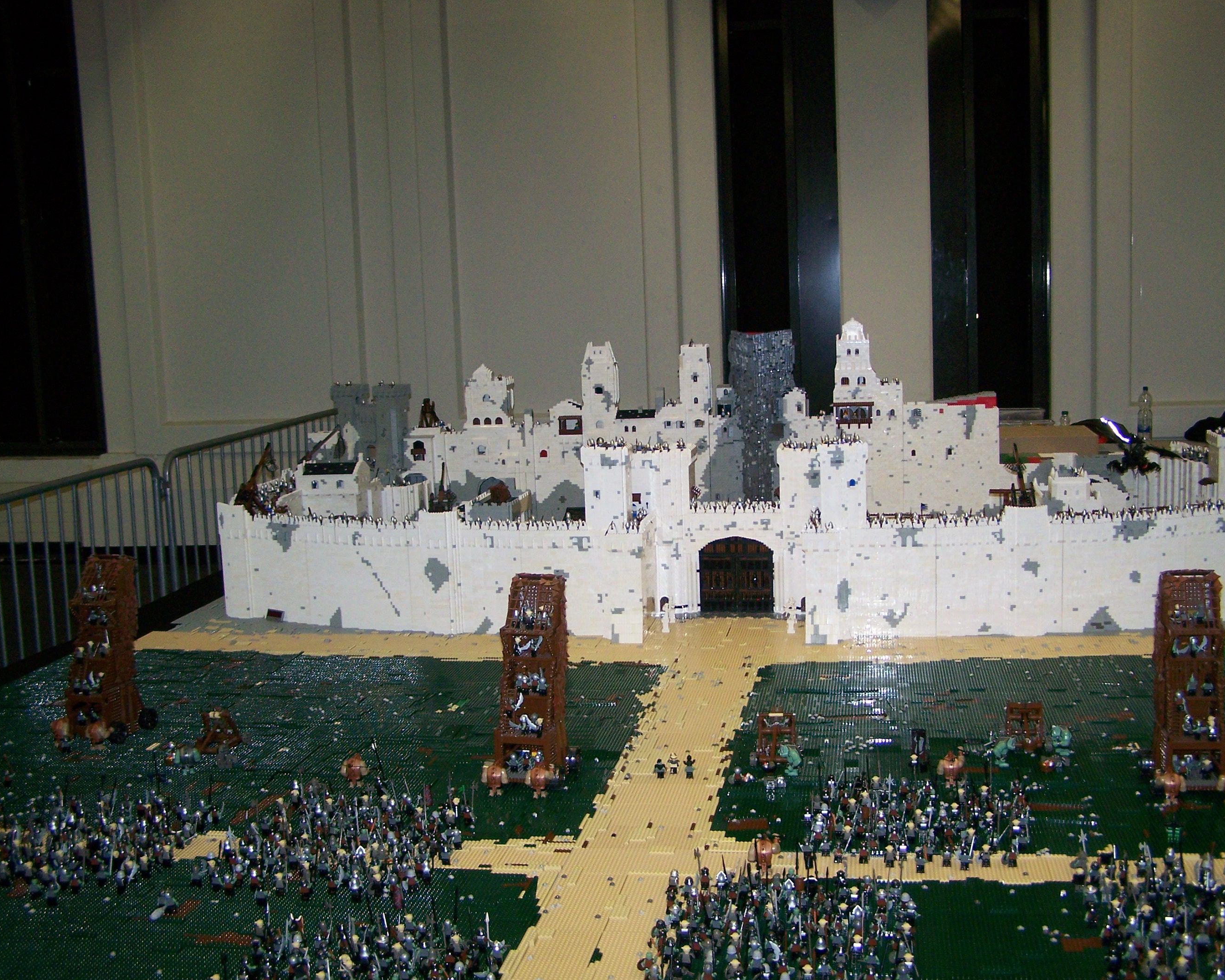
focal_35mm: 40
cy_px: 496
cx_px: 648
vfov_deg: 37.3
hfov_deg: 45.8
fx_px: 1450
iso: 160
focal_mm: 6.3
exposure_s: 1/60
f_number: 2.8
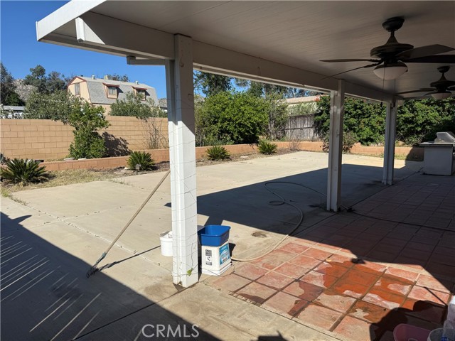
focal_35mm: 24
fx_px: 315
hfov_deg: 71.6
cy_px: 170
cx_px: 228
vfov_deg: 56.8
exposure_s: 1/6711
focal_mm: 6.76
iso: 80
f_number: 1.78
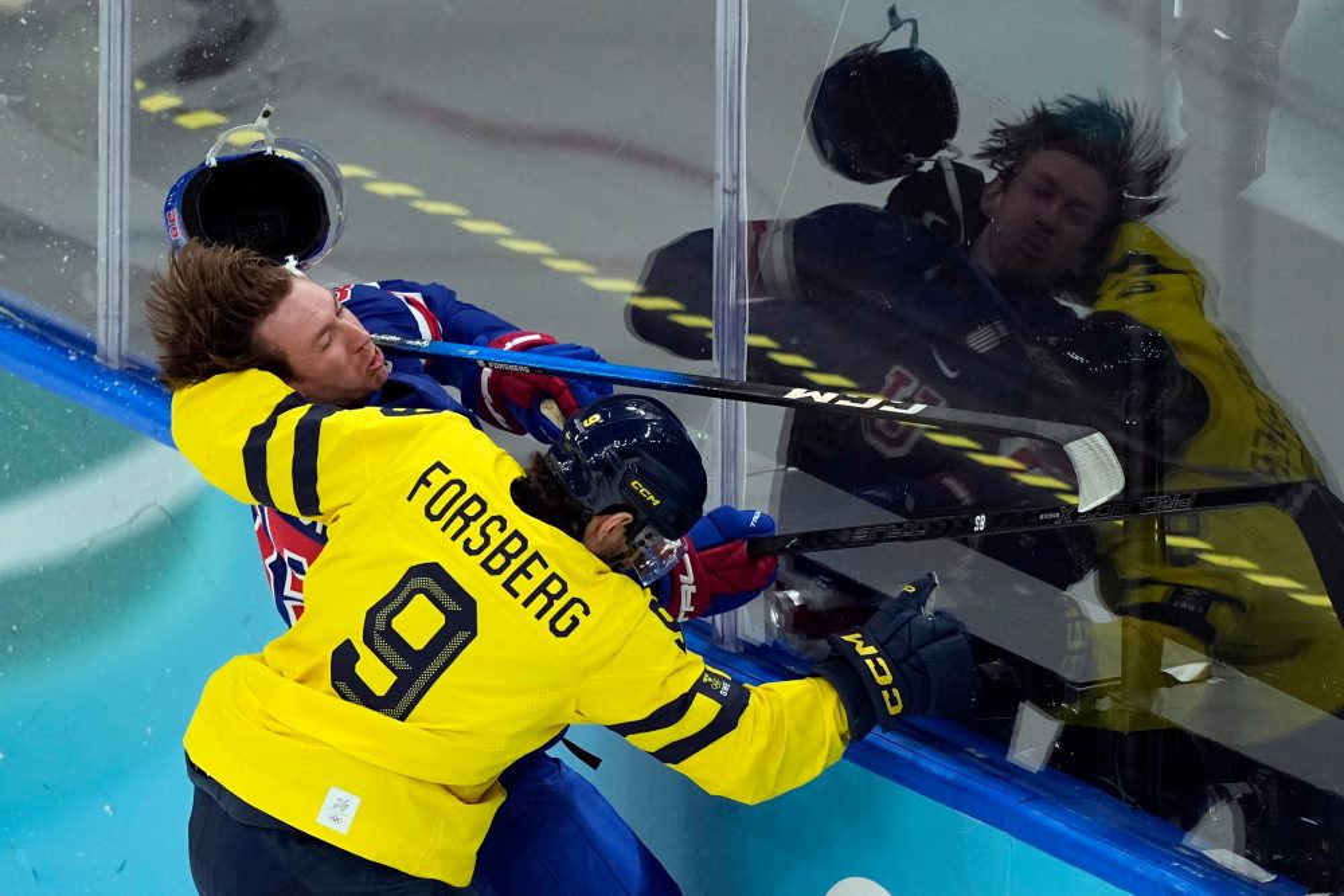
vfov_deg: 3.4
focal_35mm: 400
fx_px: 14934
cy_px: 448
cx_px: 672
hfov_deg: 5.2
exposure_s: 1/2500
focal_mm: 400
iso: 3200
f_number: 3.2
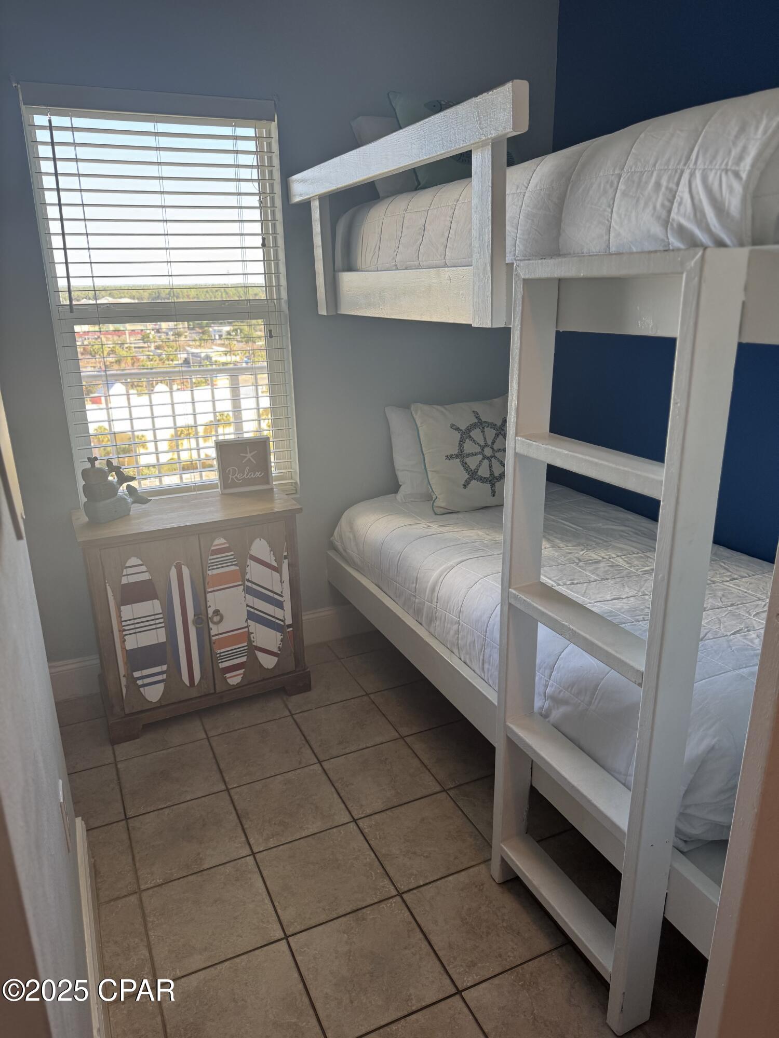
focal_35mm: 24
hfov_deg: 56.8
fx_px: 720
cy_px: 519
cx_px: 390
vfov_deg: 71.6
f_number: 1.78
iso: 125
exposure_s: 1/120
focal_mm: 6.76
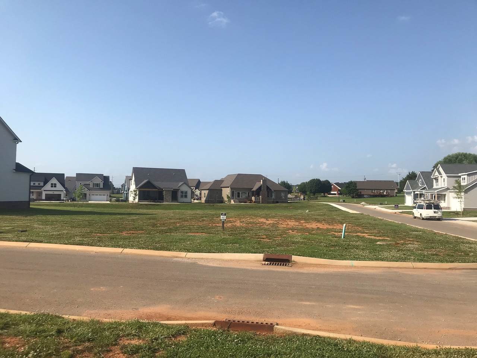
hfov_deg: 63.4
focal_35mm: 28
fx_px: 386
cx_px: 238
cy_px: 179
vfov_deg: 49.7
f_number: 1.8
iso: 20
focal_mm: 3.99
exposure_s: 1/2740
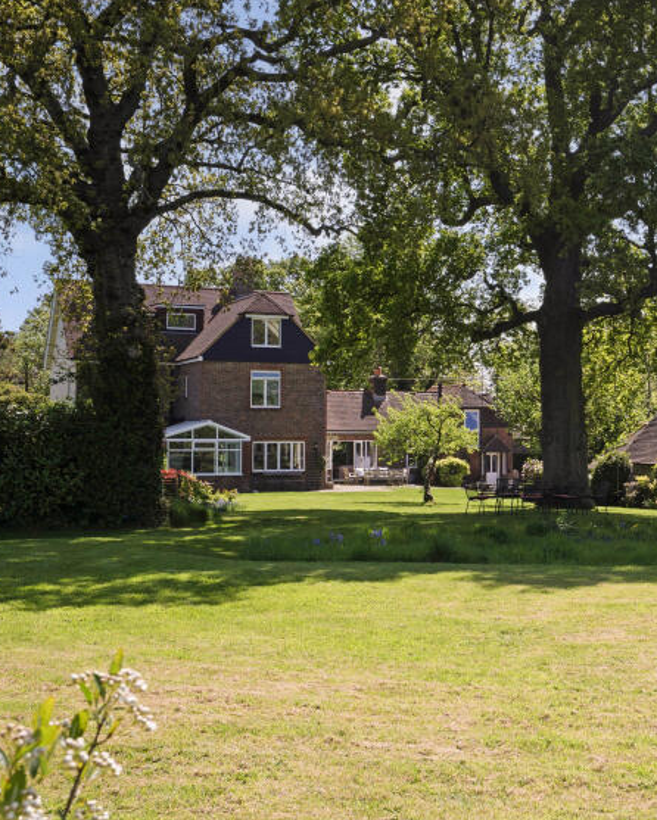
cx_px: 579
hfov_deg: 29.2
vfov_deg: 37.3
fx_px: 1215
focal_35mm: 50
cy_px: 441
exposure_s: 1/250
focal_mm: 29
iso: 160
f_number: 11
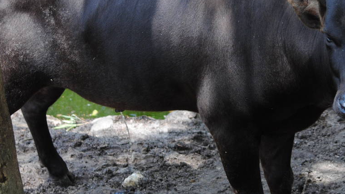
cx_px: 251
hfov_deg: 10.0
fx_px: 1968
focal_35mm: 215
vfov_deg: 5.6
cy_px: 73
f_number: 4.5
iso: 200
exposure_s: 1/160
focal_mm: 65
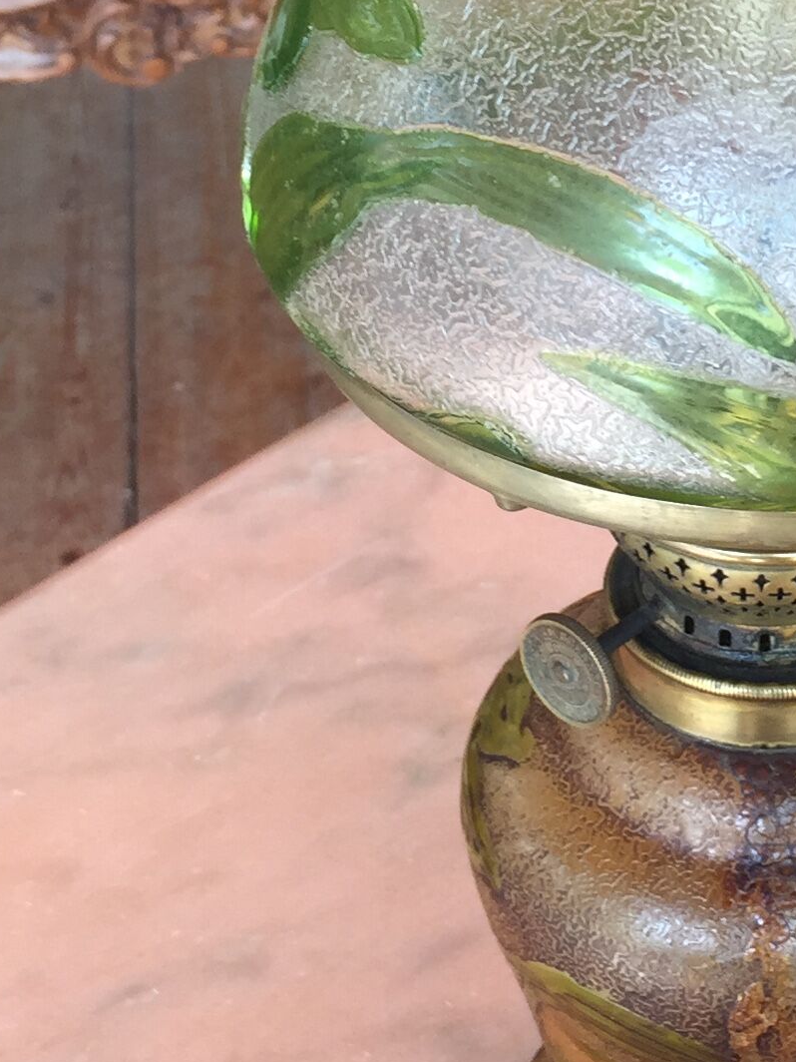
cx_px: 760
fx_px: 2729
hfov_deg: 16.3
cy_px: 126
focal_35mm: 89
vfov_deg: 21.6
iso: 32
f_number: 2.2
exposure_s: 1/100
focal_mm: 4.15
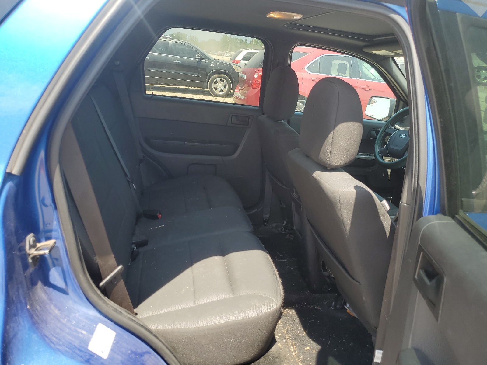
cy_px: 182
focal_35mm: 26
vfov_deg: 53.1
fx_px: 366
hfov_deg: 67.3
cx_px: 244
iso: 50
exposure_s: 1/526
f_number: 1.5
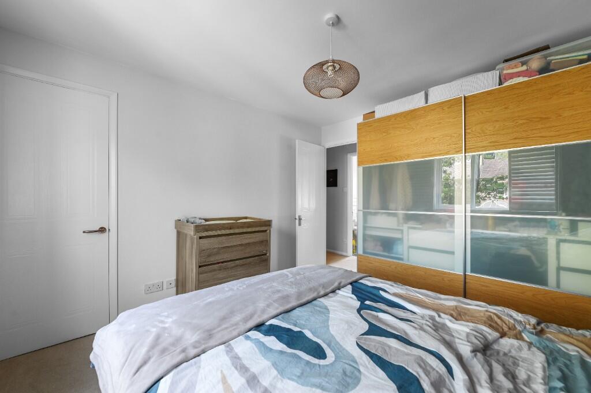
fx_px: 230
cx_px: 296
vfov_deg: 81.1
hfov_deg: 104.3
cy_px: 196
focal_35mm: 14
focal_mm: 14
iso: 400
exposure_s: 1/2.5
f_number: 8
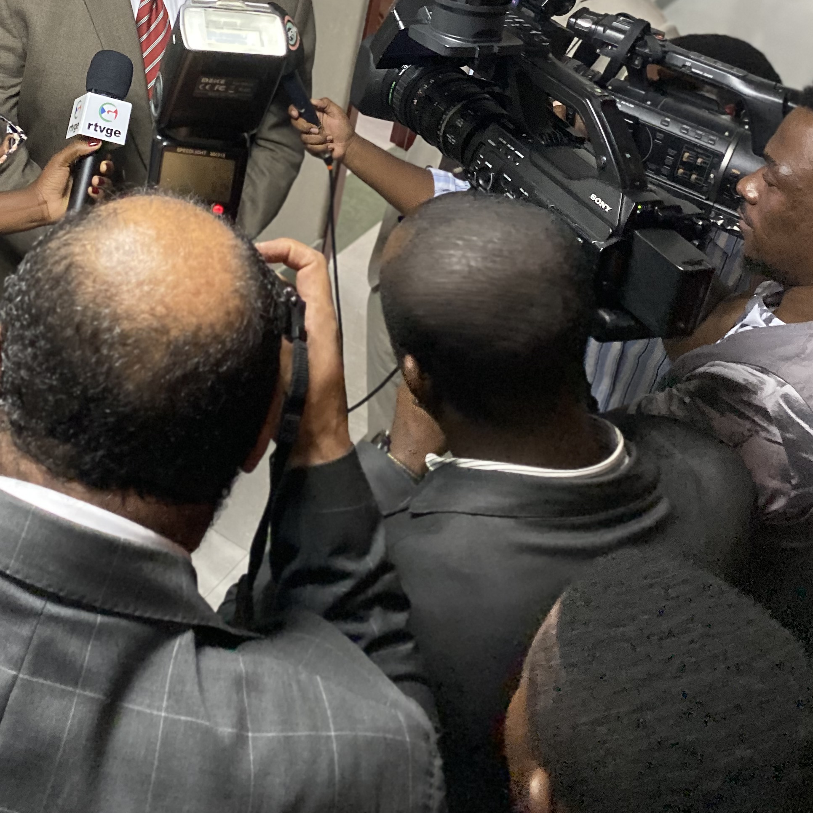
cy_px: 43
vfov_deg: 33.1
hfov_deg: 34.7
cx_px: 212
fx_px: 1275
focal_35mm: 48
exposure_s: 1/25
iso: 500
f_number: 1.8
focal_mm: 4.25
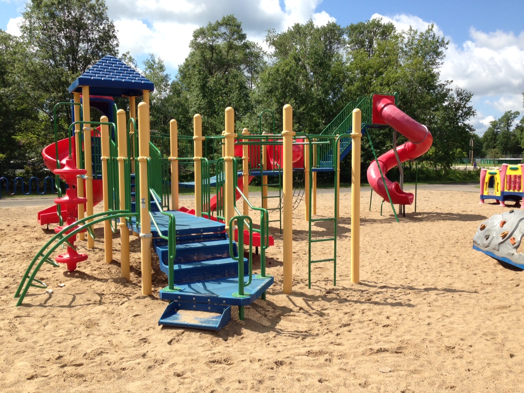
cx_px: 262
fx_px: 500
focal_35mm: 33
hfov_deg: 55.4
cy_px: 196
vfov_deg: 42.9
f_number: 2.4
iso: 50
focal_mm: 4.12
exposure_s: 1/1153
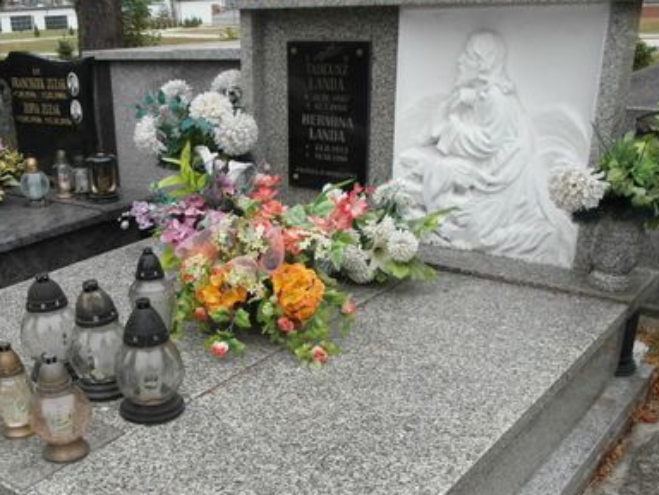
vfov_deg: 35.2
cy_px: 368
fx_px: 761
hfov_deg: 46.2
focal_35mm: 40
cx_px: 232
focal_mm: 5.2
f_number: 3.4
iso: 80
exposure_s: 1/90
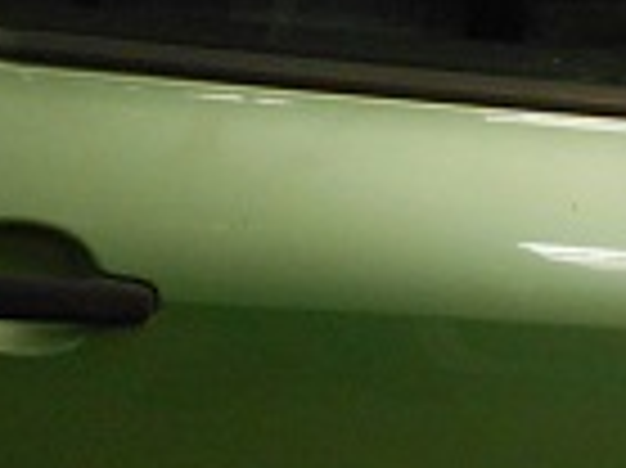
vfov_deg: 16.8
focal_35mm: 87
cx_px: 446
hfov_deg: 22.4
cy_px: 112
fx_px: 1572
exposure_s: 1/25
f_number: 3.2
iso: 450
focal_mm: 4.6
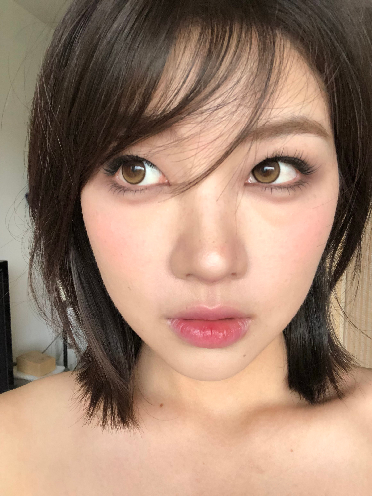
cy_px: 248
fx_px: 458
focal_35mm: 32
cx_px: 186
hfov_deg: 44.2
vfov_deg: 56.8
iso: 125
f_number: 2.2
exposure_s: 1/120
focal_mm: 2.87
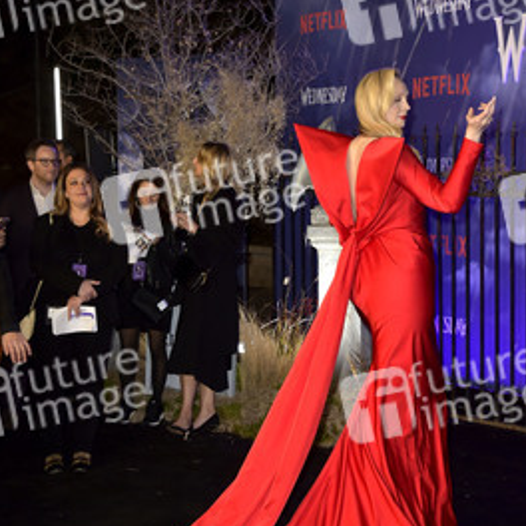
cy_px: 297
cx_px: 262
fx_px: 1238
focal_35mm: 72
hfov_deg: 24.0
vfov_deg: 24.0
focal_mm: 56
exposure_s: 1/250
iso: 1000
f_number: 6.3
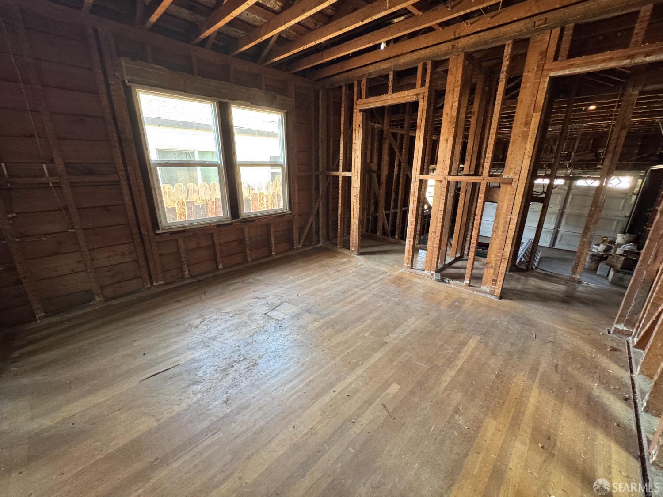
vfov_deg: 85.7
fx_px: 268
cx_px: 332
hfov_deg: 102.1
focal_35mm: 14
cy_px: 248
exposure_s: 1/60
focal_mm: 2.22
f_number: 2.2
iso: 400
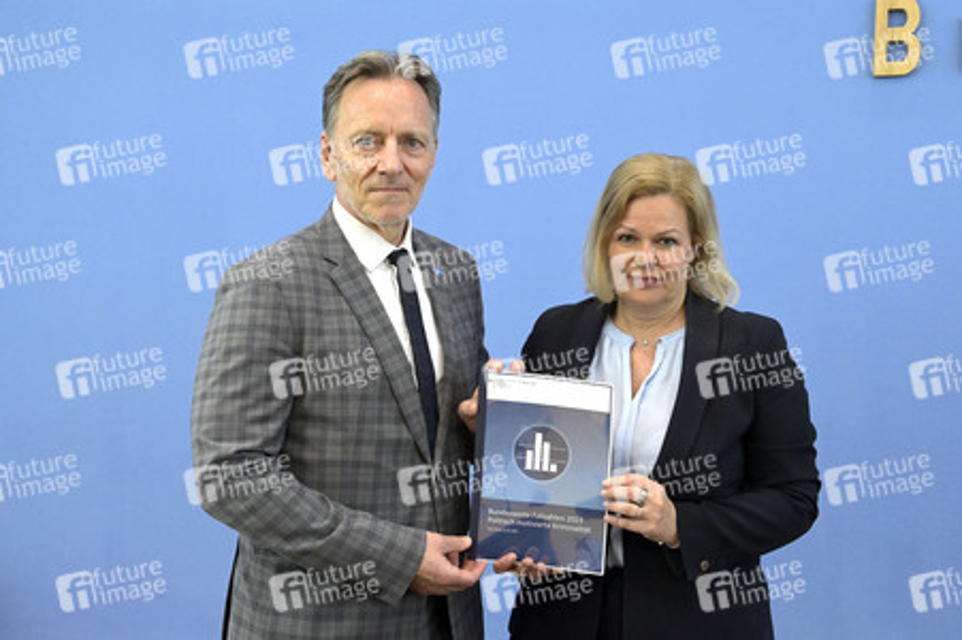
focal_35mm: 46
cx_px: 481
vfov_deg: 29.2
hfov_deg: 42.8
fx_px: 1228
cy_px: 320
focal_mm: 46
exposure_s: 1/500
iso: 4000
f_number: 8
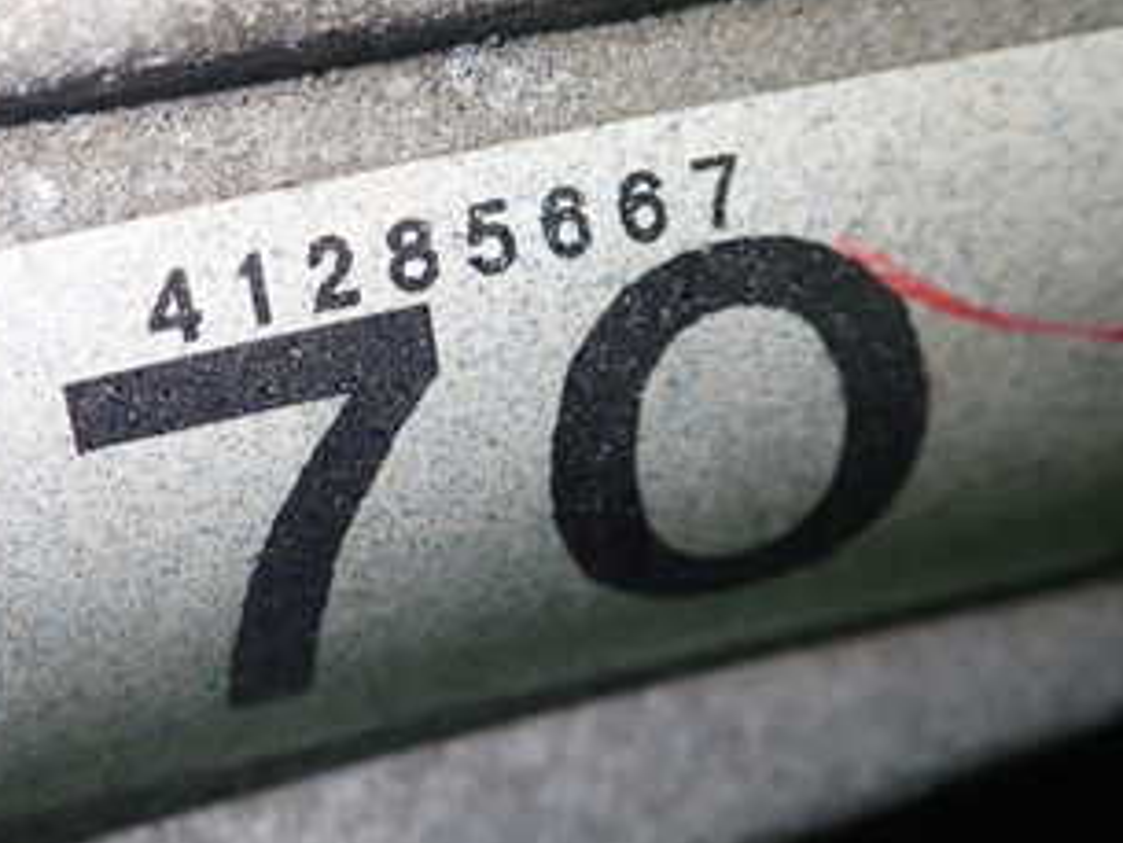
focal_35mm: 59
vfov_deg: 24.8
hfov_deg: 32.3
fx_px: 1915
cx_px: 346
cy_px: 346
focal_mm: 5.5
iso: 320
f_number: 2.3
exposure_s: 1/125
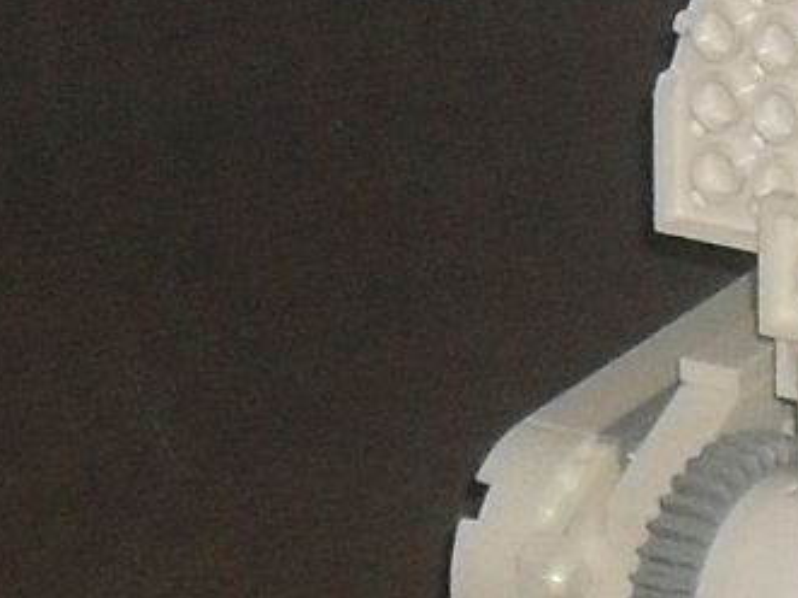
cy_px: 285
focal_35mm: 384
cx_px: 1565
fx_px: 8849
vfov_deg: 3.9
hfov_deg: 5.1
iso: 200
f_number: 3.9
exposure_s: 1/45
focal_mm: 8.7
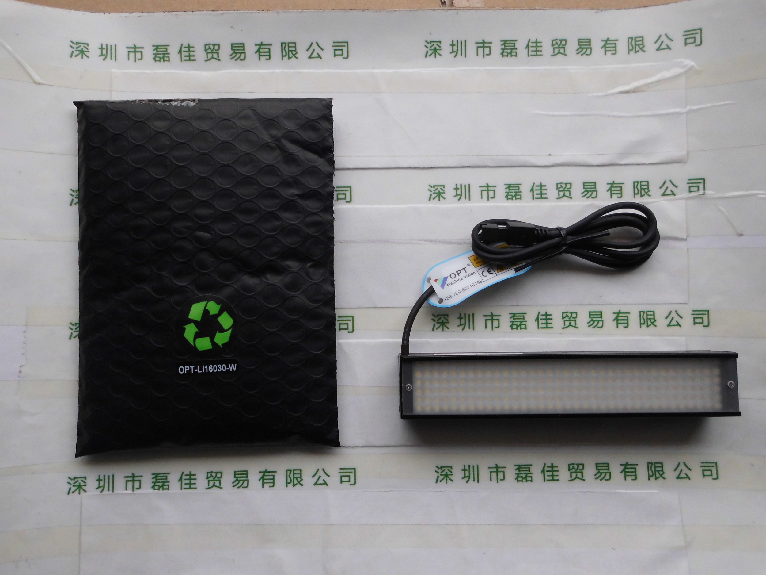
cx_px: 383
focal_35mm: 26
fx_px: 575
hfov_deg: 67.3
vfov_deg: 53.1
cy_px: 288
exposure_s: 1/112
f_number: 3.2
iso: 100
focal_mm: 4.6
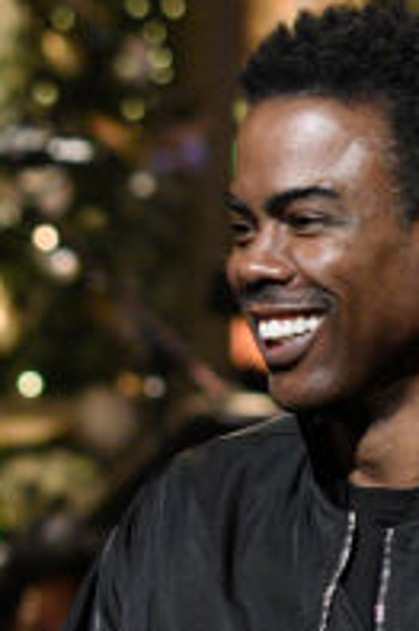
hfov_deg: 3.1
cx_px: -726
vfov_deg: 4.6
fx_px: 7730
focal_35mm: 442
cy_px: 876
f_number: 3.2
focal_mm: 85
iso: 3200
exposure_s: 1/250
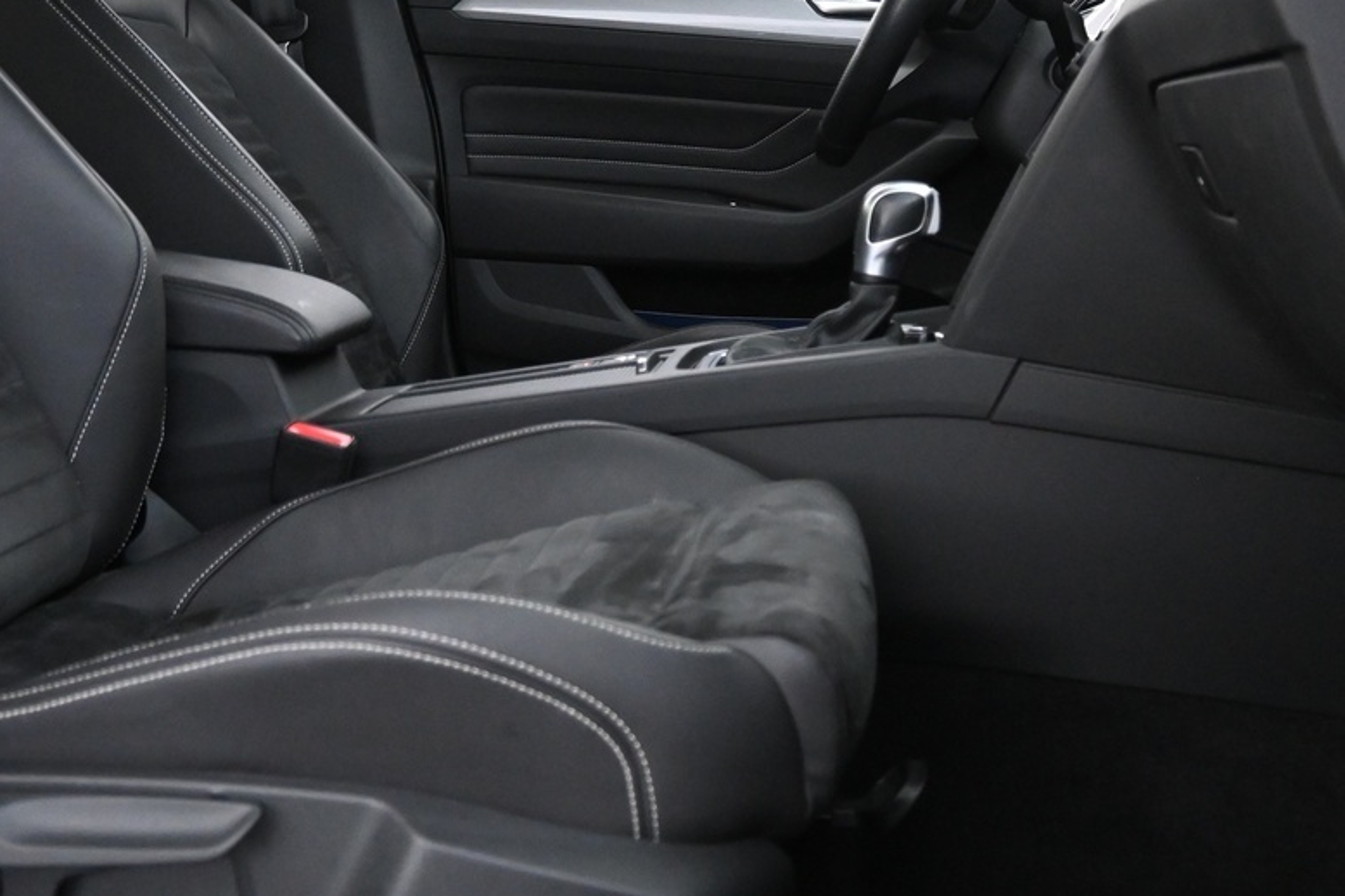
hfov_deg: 39.6
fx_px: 1867
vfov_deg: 26.9
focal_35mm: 50
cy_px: 332
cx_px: 726
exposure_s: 1/25
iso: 2800
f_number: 3.5
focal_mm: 16
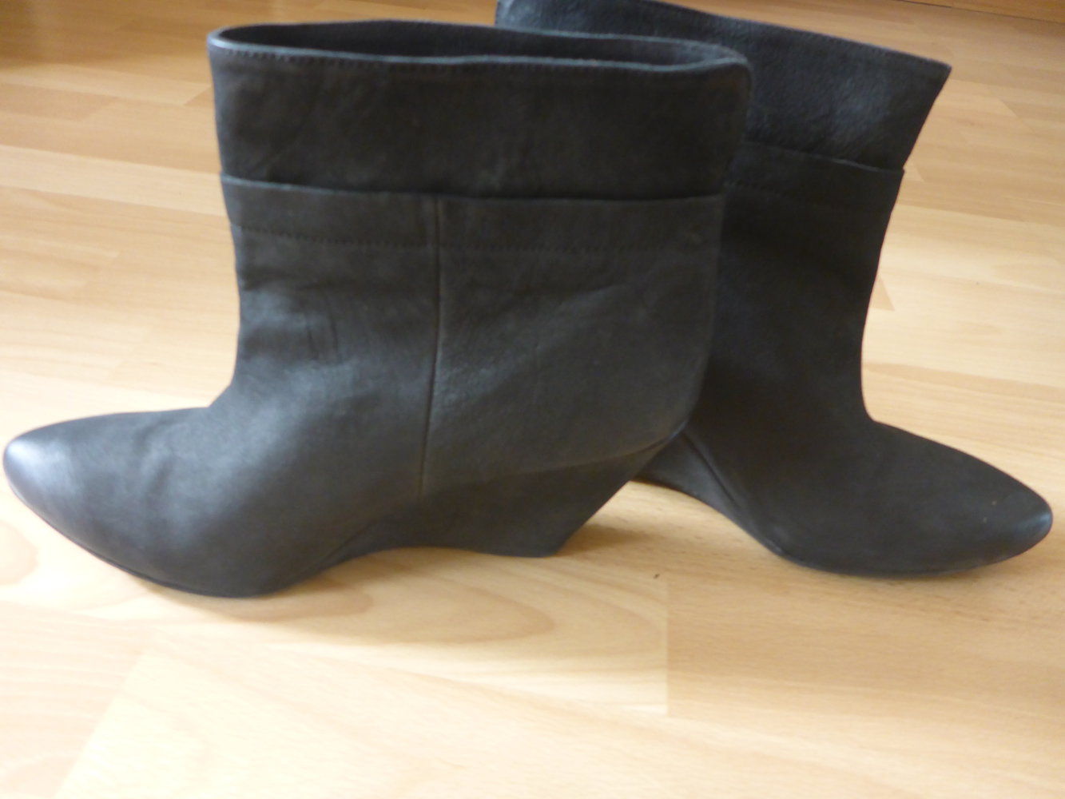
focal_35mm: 28
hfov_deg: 63.4
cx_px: 532
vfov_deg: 49.8
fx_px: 862
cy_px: 400
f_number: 3.3
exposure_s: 1/10
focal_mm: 4.9
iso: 400
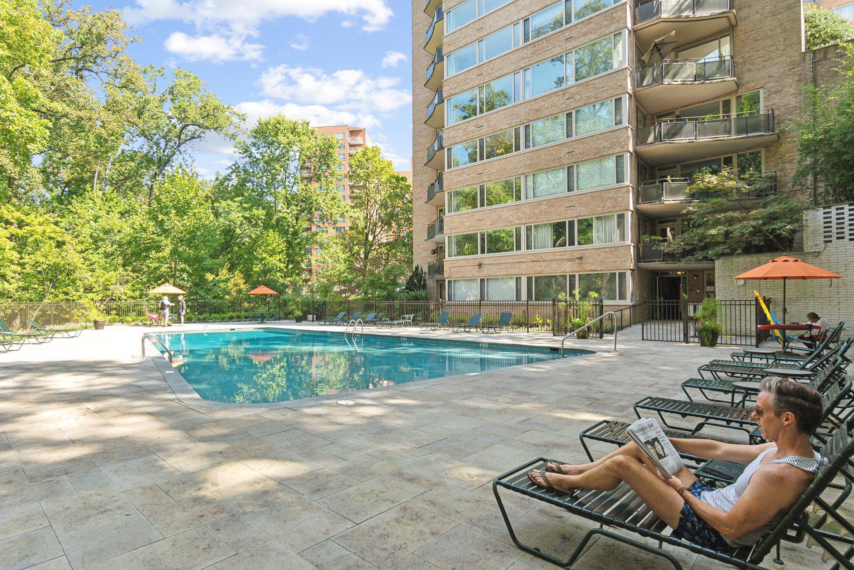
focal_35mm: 18
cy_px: 296
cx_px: 387
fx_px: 427
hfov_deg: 89.7
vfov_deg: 67.4
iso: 100
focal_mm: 10
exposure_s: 1/80
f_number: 6.3
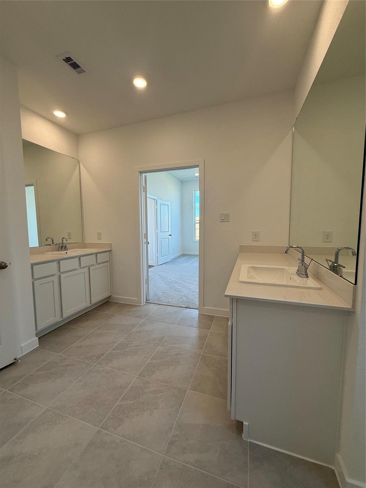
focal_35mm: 14
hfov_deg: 85.7
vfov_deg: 102.1
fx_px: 197
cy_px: 244
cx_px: 183
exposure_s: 1/120
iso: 64
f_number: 2.2
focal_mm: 2.22
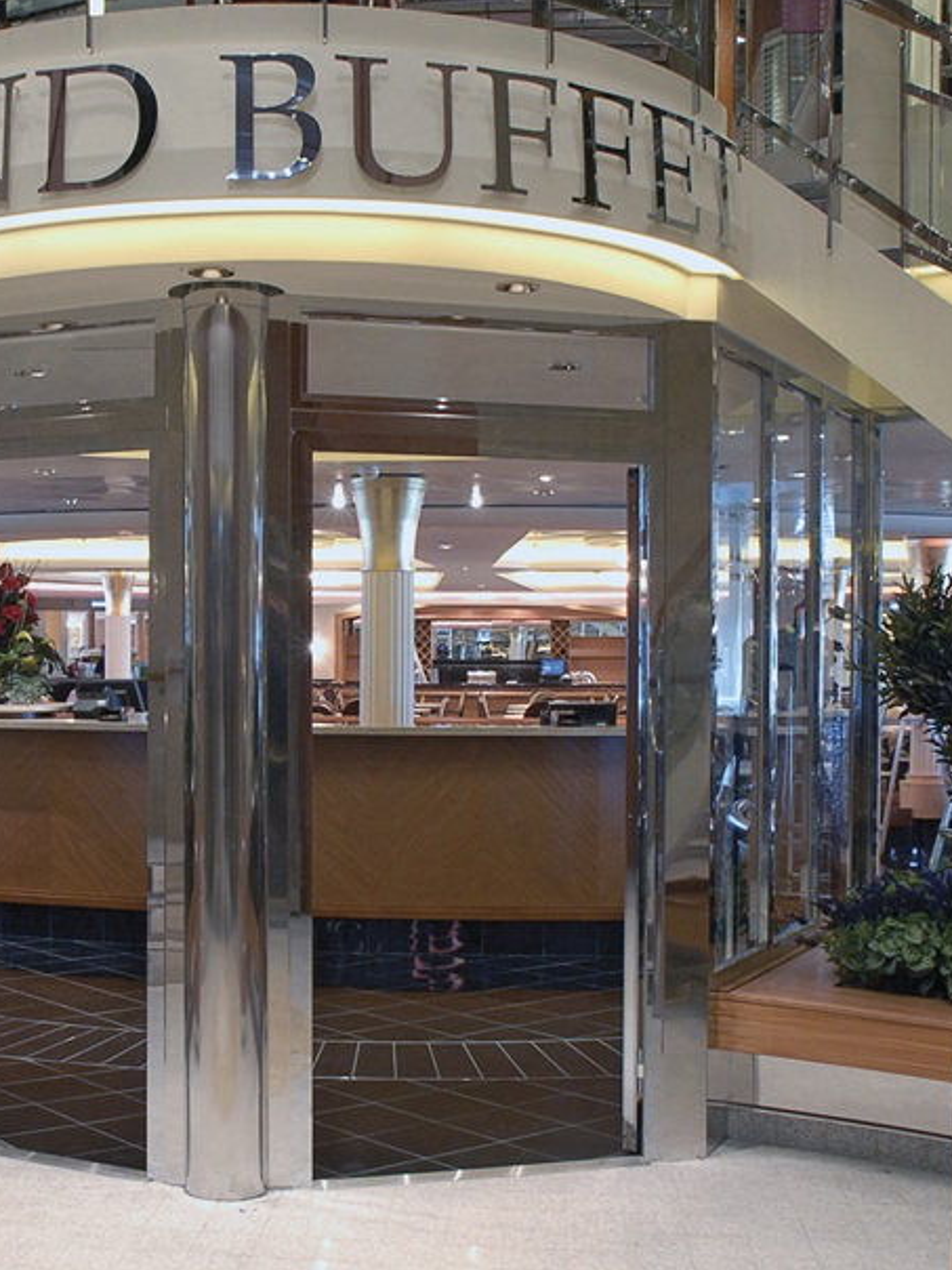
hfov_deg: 32.0
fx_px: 1650
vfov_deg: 42.0
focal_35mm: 45
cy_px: 688
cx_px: 357
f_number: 8
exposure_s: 1/2
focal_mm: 14
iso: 400
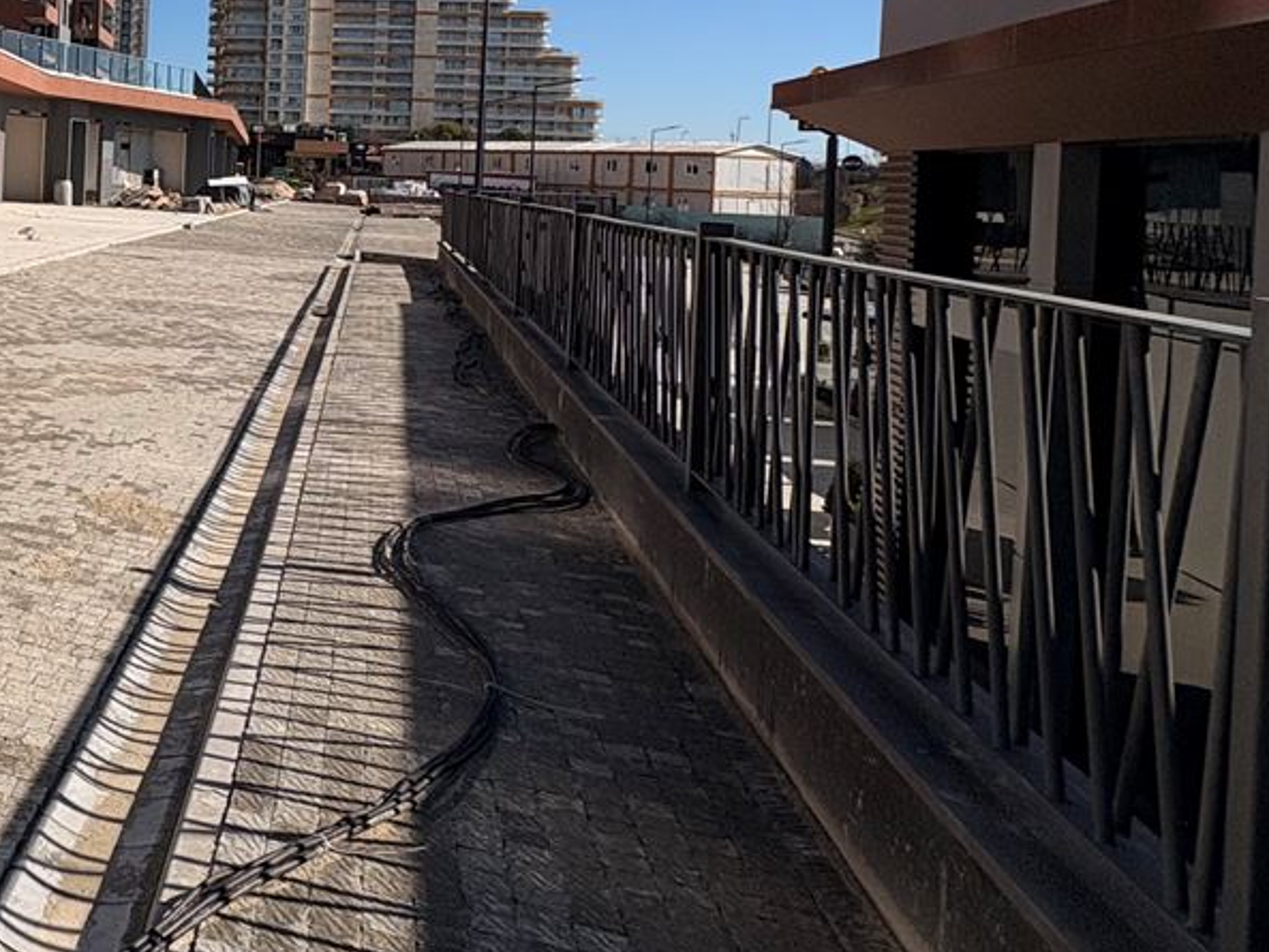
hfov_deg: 40.2
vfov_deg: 39.8
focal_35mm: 34
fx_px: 1247
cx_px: -216
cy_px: 163
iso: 50
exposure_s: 1/5263
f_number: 2.2
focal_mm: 2.22
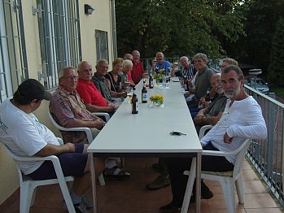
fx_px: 320
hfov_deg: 47.8
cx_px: 159
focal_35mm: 39
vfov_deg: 36.8
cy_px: 113
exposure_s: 1/320
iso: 100
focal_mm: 7.3
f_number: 2.8
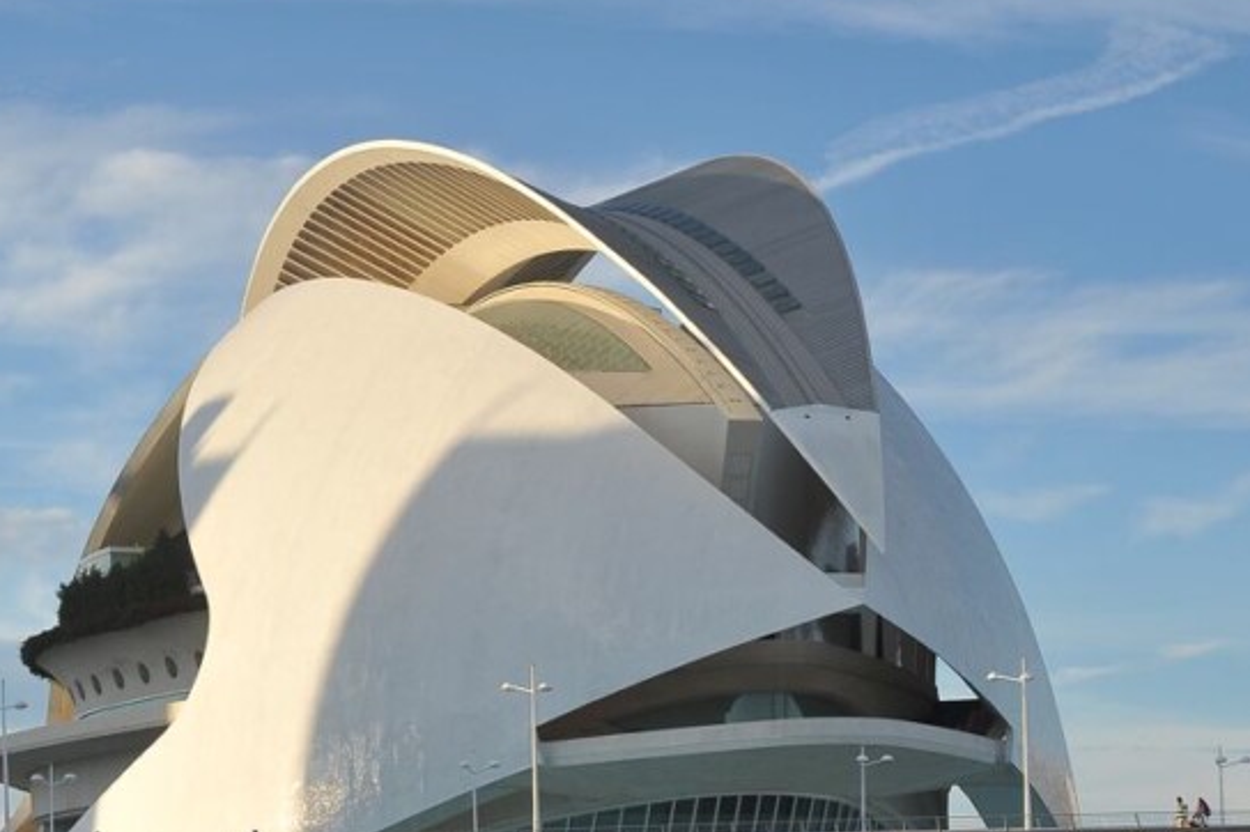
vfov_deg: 13.3
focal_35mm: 102
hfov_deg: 20.0
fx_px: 3539
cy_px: 781
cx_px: 507
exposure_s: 1/500
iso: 400
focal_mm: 52
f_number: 11
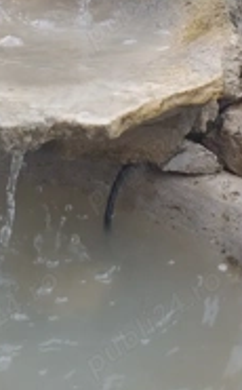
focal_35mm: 62
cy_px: 19
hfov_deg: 20.5
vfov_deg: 31.1
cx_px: 32
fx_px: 657
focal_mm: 3.6
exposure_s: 1/526
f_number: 1.9
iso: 40
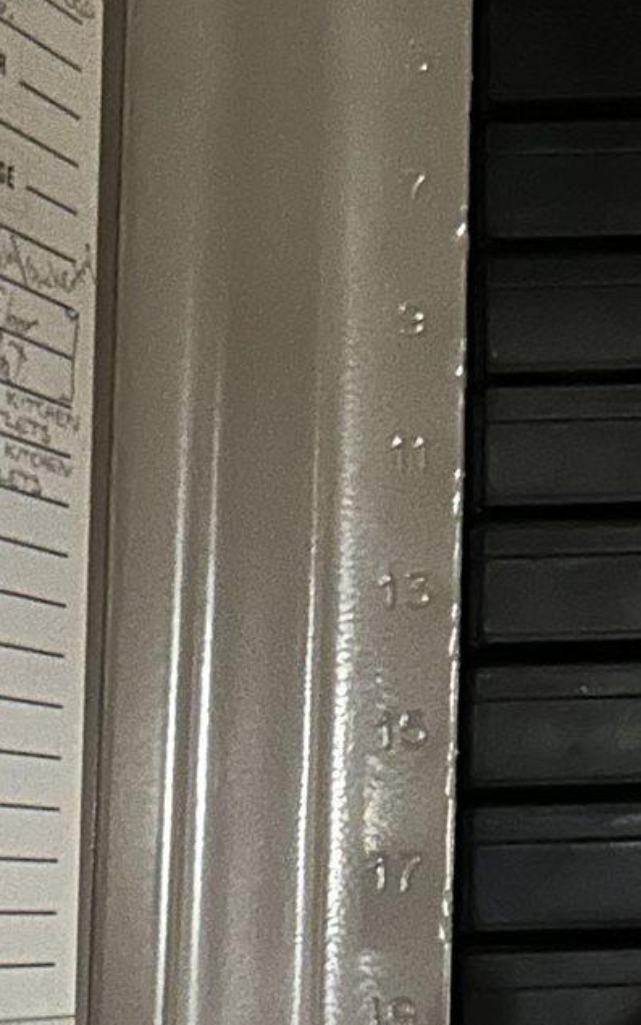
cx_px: 1069
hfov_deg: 12.2
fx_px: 2794
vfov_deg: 20.8
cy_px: 455
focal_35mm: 100
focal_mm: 5.7
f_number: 1.5
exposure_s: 1/11
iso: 640
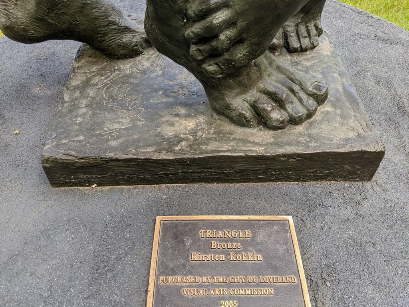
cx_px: 204
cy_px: 154
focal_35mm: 27
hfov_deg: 65.3
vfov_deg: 51.4
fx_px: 319
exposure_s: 1/385
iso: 37
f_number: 1.8
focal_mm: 4.44
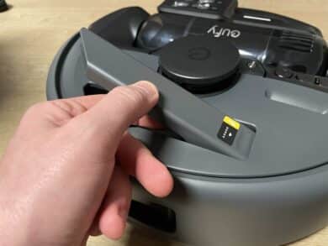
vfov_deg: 53.1
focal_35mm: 26
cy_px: 123
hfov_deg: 67.3
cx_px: 164
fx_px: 247
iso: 640
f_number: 1.6
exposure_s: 1/33
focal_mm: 4.2
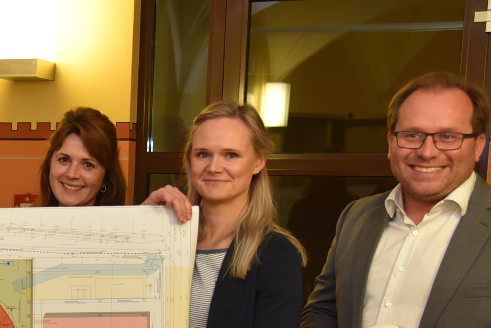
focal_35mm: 100
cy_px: 330
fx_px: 1364
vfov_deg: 13.5
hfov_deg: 19.4
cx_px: -70
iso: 800
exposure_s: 1/60
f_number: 4
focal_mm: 38
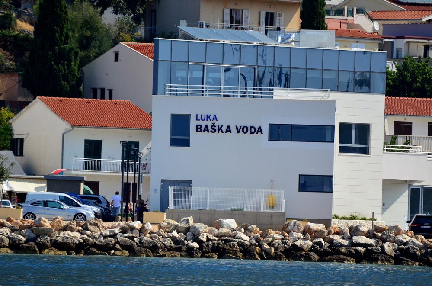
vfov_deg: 3.4
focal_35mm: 405
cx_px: 216
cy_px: 143
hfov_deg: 5.1
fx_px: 4848
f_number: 5.6
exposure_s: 1/8000
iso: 1400
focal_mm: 270
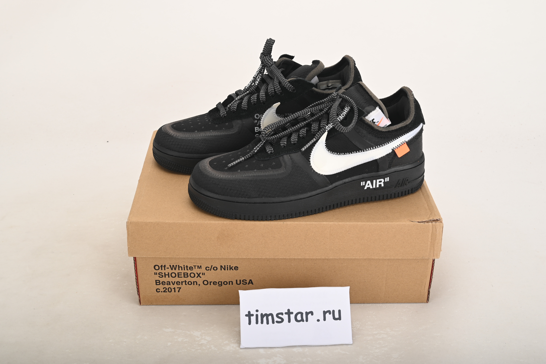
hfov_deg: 43.6
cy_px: 182
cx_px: 273
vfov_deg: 29.9
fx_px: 683
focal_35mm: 45
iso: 100
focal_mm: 45
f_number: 11
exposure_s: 1/200
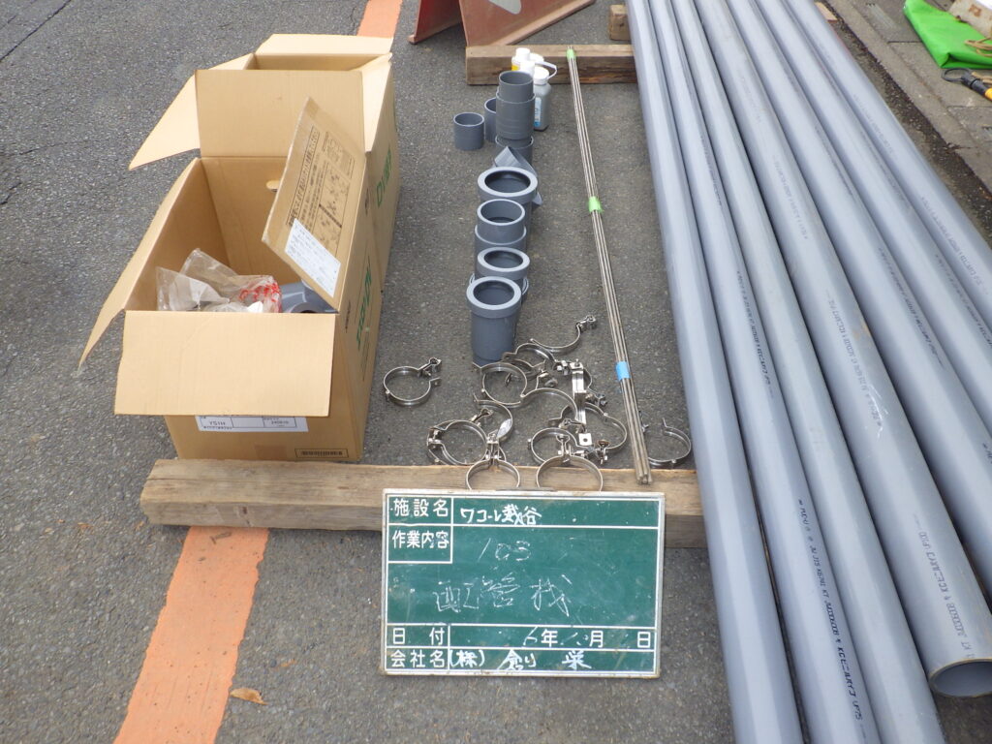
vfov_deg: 49.7
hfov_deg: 63.4
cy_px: 372
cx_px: 496
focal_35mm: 28
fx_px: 802
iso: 125
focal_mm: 5
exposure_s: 1/160
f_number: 4.2
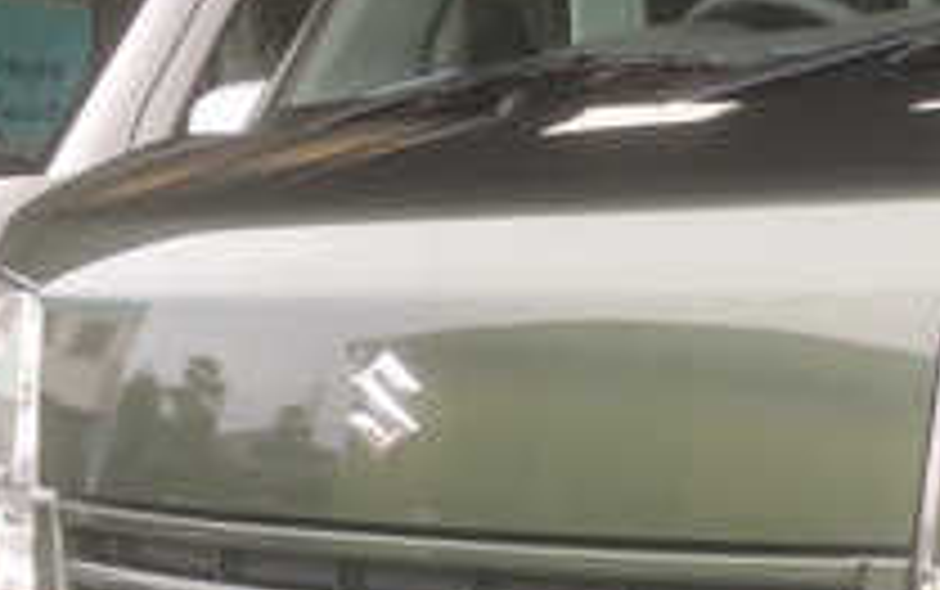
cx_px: 1124
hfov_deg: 20.6
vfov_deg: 13.7
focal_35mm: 94
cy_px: 622
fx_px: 2410
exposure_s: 1/60
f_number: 2.2
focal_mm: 4.15
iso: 32
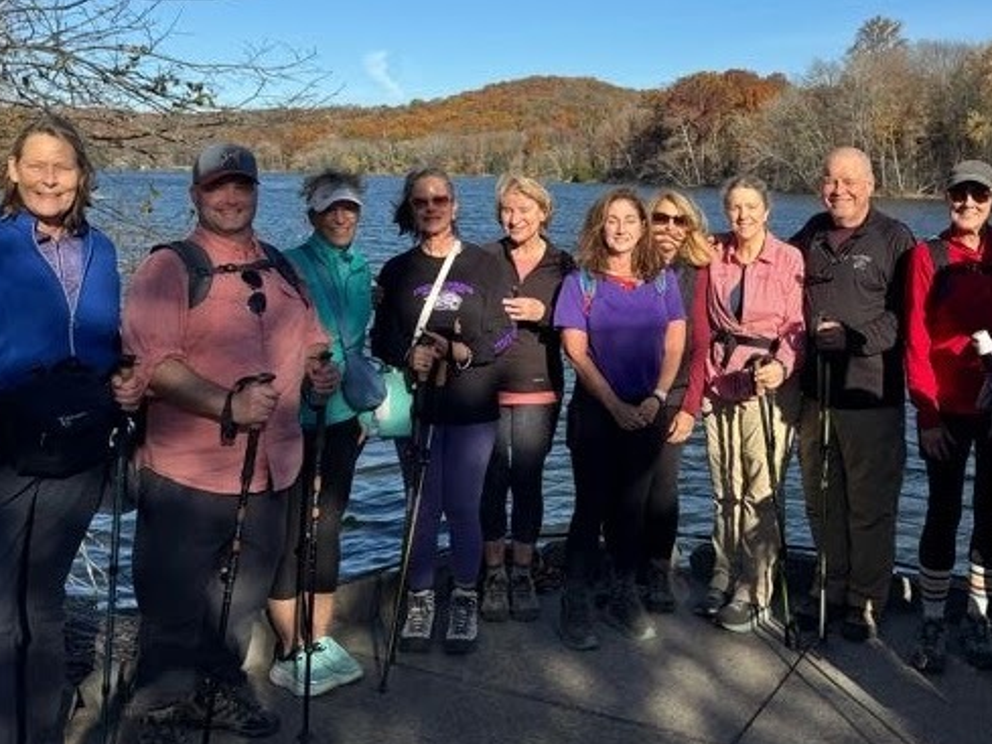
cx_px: 621
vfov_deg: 34.7
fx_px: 1175
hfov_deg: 45.4
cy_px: 230
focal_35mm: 41
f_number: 1.78
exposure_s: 1/3802
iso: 80
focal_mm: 6.76
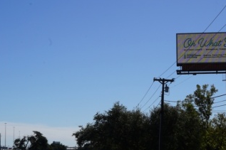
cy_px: 100
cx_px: 130
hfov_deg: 24.7
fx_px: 514
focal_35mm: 82
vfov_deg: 16.6
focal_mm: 50
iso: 100
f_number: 14
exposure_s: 1/200
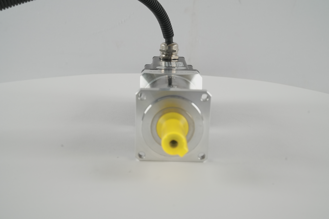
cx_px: 164
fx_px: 420
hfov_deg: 42.7
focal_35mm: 46
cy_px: 110
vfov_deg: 29.2
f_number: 10
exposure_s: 1/30
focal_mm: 46
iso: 1000
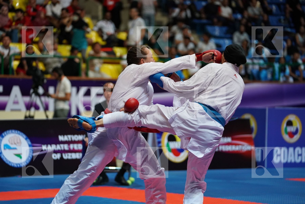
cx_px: 152
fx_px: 1118
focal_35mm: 132
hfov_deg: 15.5
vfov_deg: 10.4
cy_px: 102
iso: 4000
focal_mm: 132
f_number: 2.8
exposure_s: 1/1000
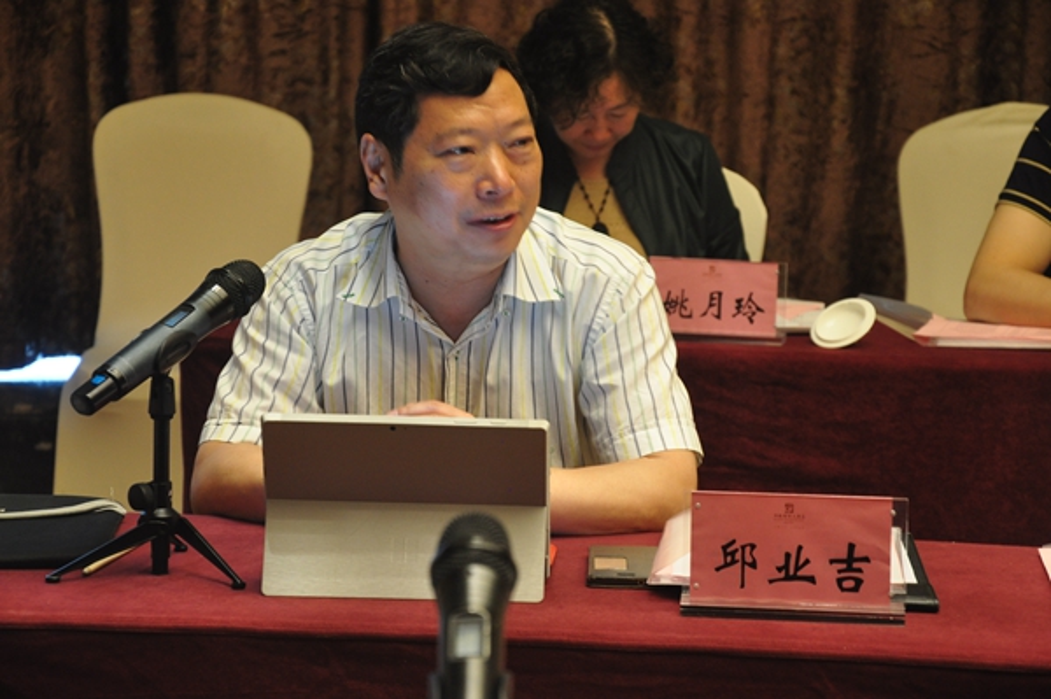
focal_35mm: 120
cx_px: 526
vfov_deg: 11.4
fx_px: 3500
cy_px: 350
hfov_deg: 17.1
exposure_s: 1/10
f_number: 5.6
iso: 800
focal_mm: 80
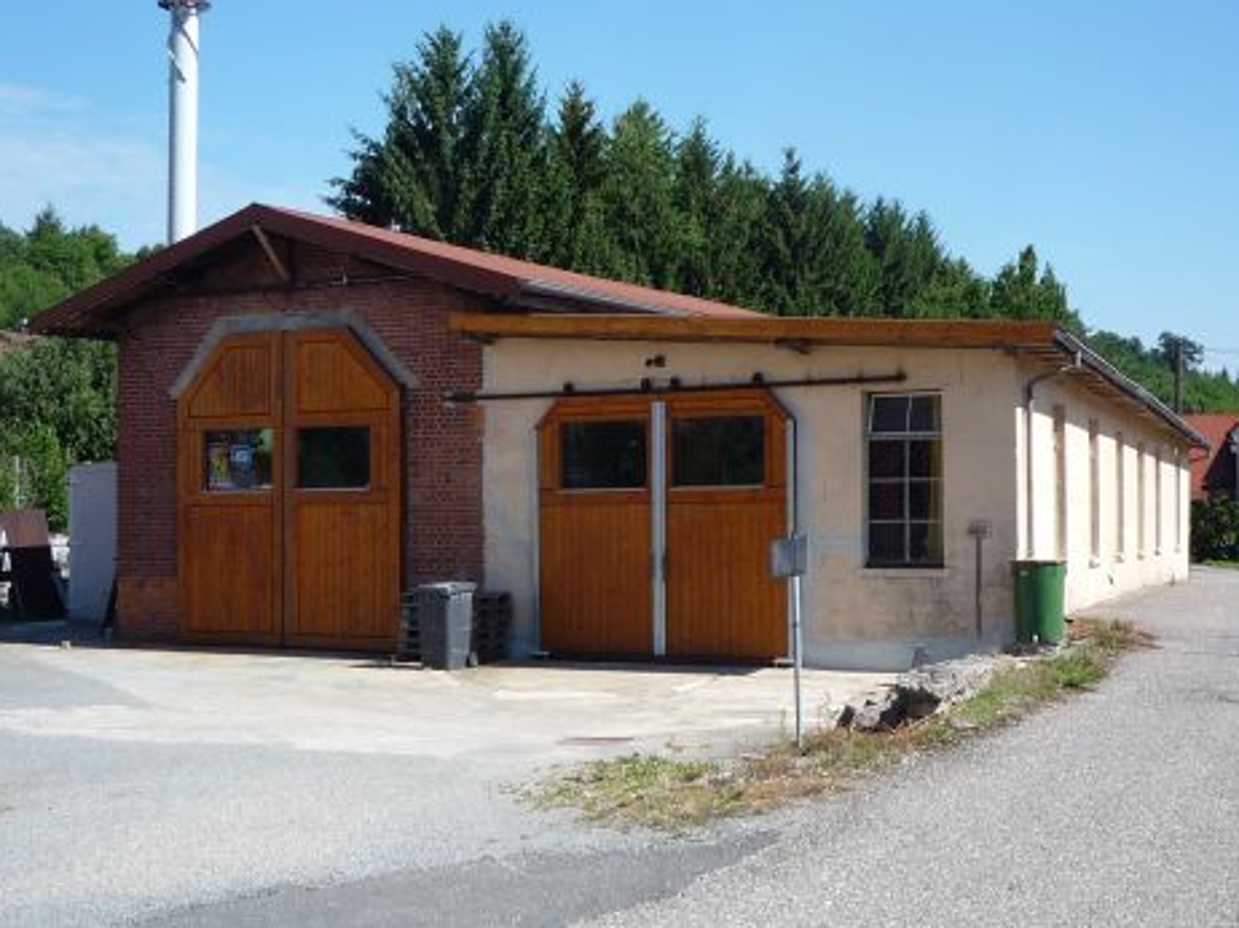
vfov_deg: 28.0
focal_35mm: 52
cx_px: 628
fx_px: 1860
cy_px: 448
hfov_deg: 36.8
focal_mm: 5.2
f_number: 4.5
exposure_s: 1/400
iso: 100
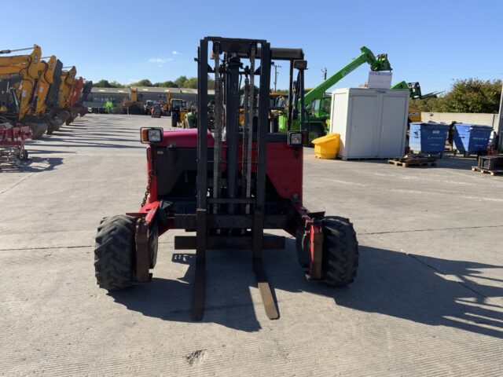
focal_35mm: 29
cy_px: 188
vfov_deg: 48.2
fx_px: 421
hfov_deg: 61.7
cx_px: 252
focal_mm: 3
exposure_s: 1/1451
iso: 16
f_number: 1.8
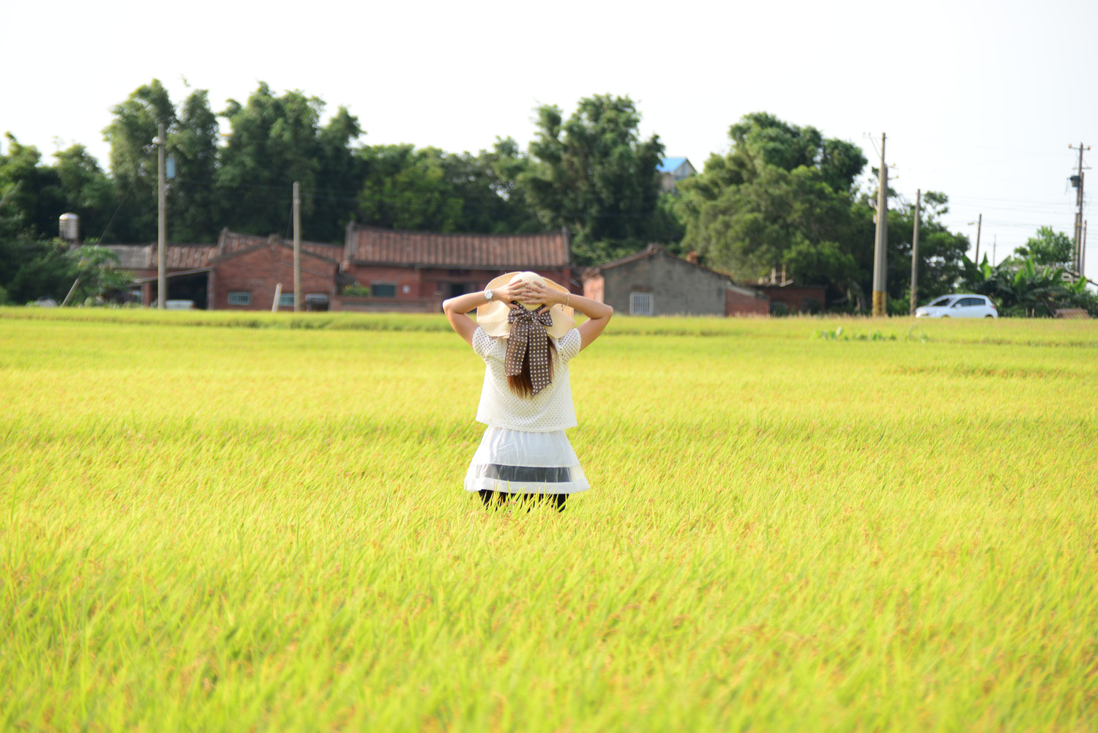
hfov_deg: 12.1
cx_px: 549
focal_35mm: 170
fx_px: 5186
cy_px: 366
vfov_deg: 8.1
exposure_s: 1/200
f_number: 6
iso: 125
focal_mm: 170
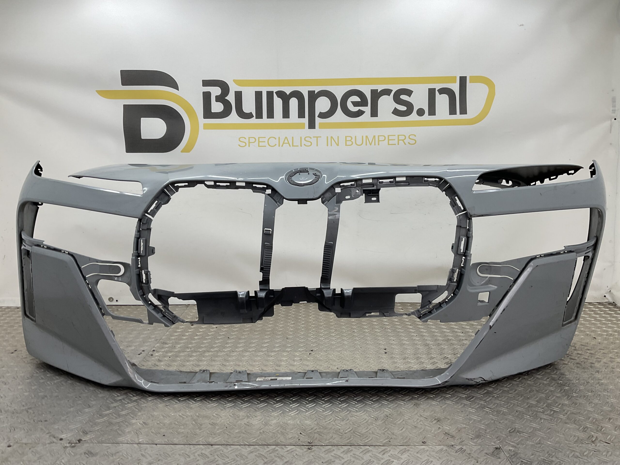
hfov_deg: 61.7
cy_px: 232
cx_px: 310
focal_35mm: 29
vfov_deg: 48.2
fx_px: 519
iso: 16
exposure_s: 1/109
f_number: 1.8
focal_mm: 3
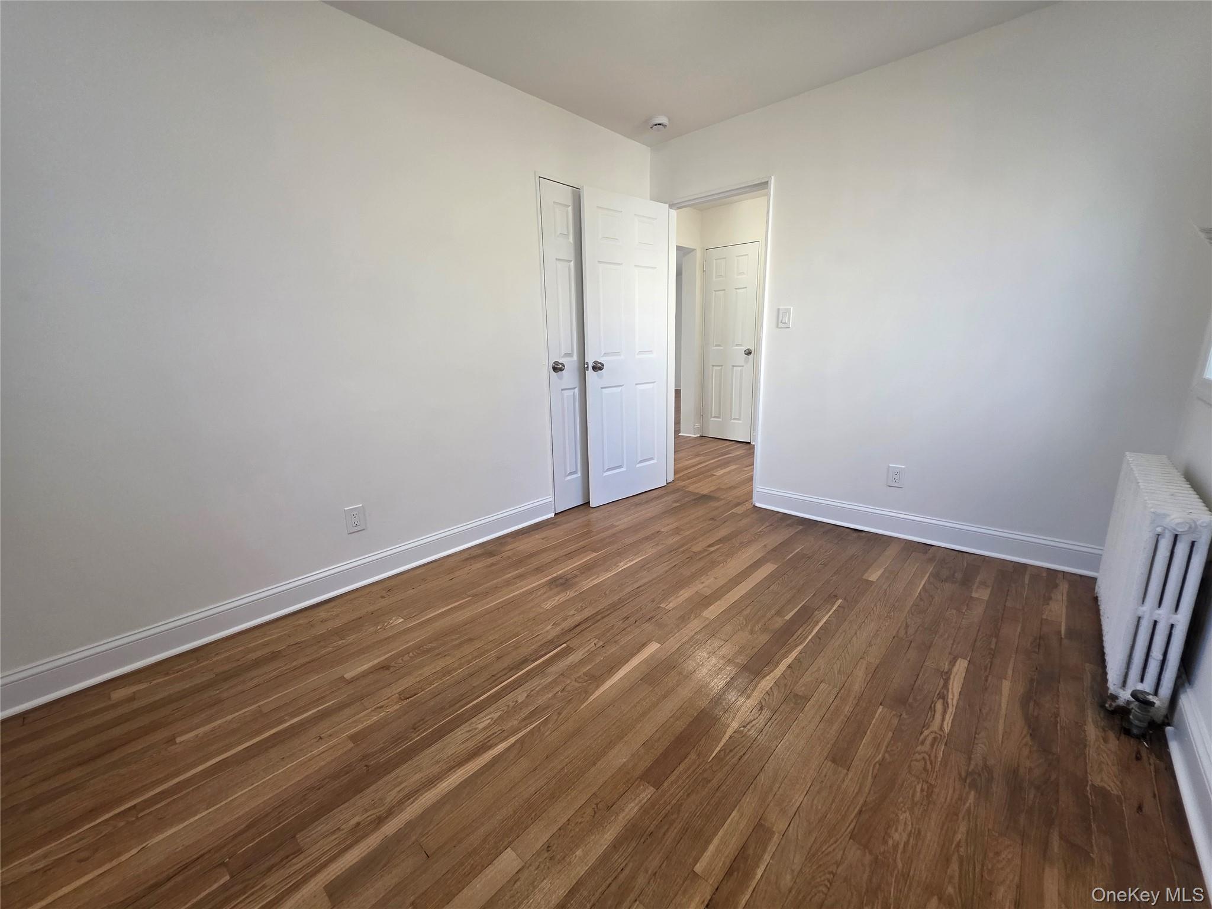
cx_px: 606
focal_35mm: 13
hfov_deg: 106.2
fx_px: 455
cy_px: 454
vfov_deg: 89.9
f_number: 1.9
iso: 200
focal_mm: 2.2
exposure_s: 1/120
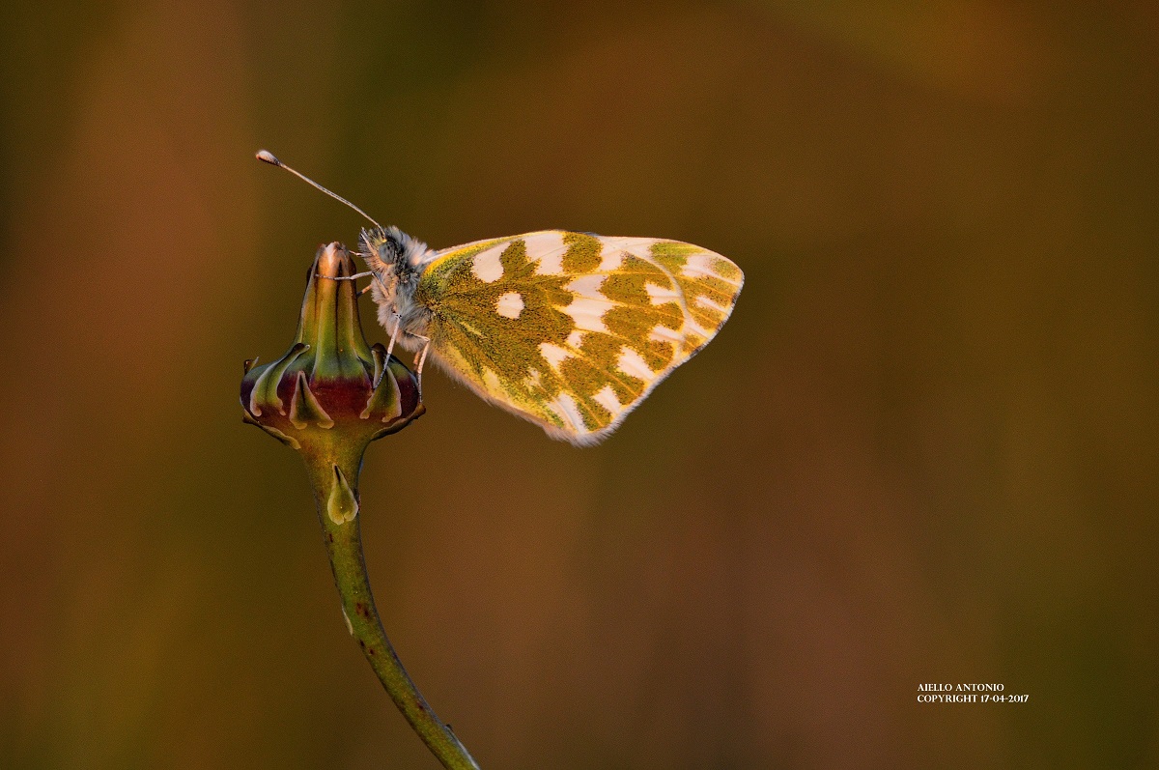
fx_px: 14470
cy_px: 385
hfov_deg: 4.6
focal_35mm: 450
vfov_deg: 3.0
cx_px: 580
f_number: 9
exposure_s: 1/100
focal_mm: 300
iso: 400
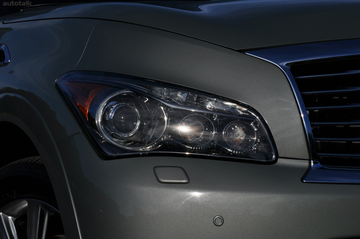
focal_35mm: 82
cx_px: 180
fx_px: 824
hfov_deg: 24.6
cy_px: 120
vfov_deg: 16.5
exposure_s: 1/800
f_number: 14
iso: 200
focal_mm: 55
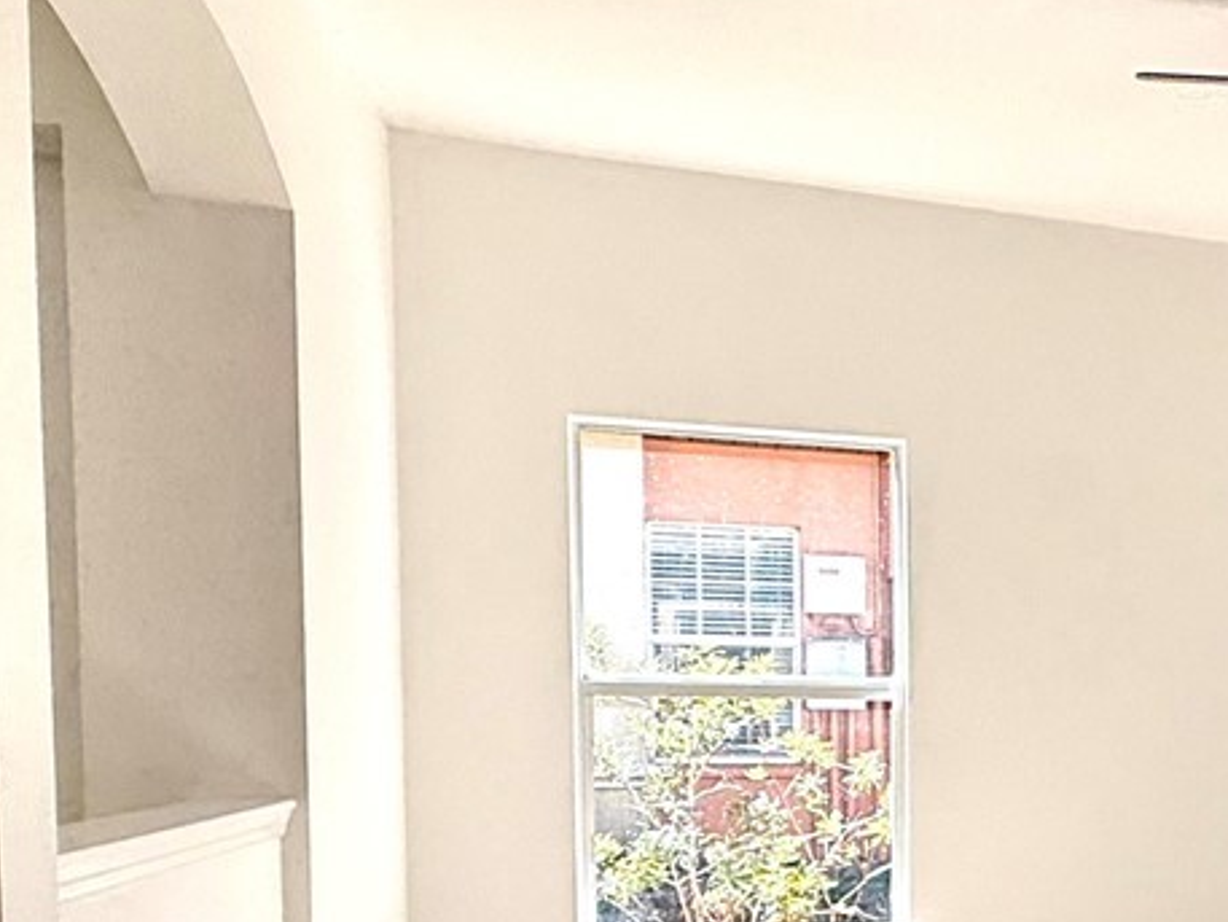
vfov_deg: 28.7
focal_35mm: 49
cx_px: 1583
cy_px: 804
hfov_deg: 30.8
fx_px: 1739
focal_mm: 2.22
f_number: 2.2
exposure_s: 1/472
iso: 64
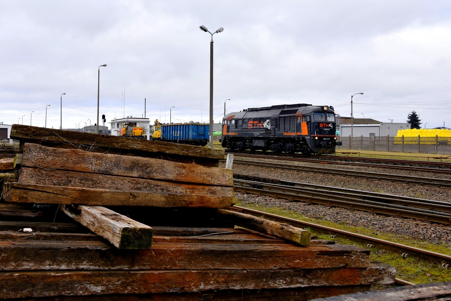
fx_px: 413
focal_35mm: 33
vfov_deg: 40.0
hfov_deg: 57.2
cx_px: 226
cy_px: 150
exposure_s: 1/250
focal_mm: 22
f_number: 8
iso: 200
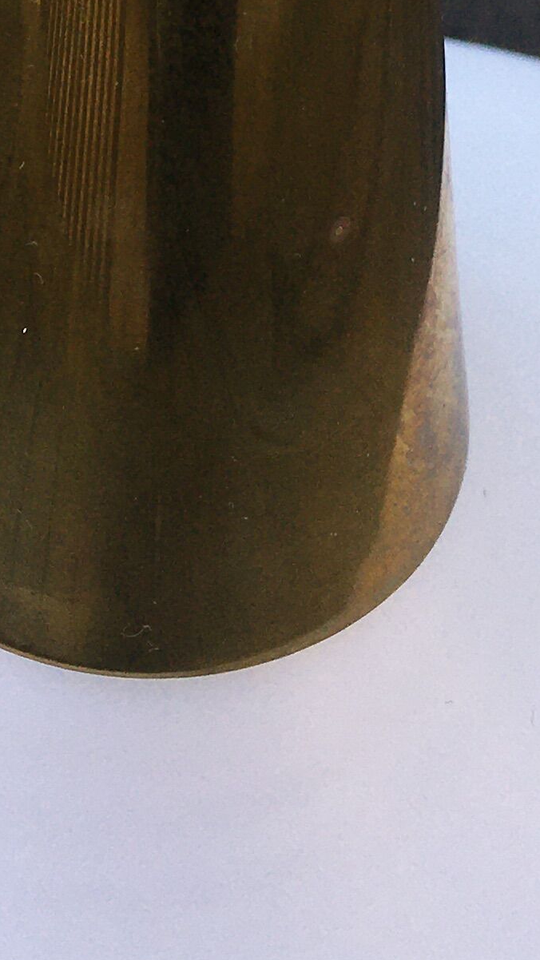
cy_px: -476
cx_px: 171
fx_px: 2699
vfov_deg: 18.0
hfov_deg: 11.4
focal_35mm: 106
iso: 25
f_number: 2.2
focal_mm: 4.15
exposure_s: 1/388
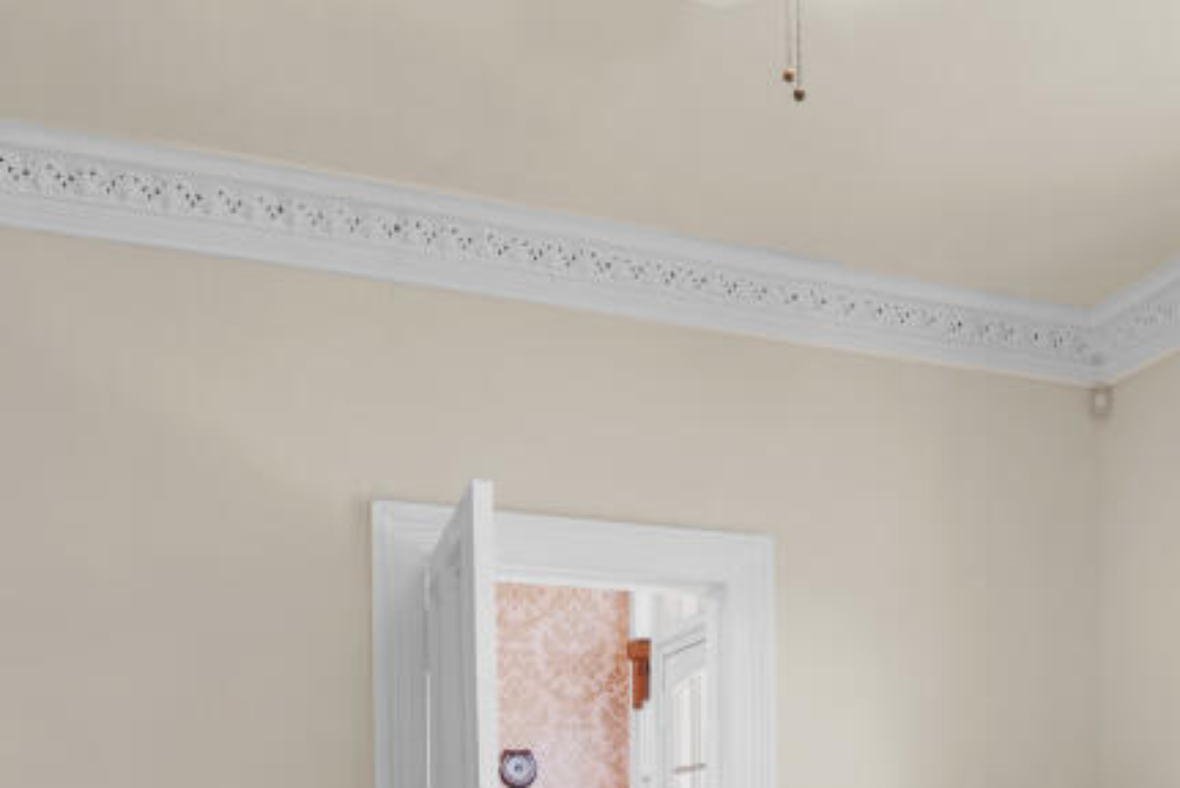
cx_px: 832
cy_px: 845
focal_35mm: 38
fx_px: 1246
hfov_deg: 49.3
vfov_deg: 31.5
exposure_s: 1/1.25
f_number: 9
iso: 250
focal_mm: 16
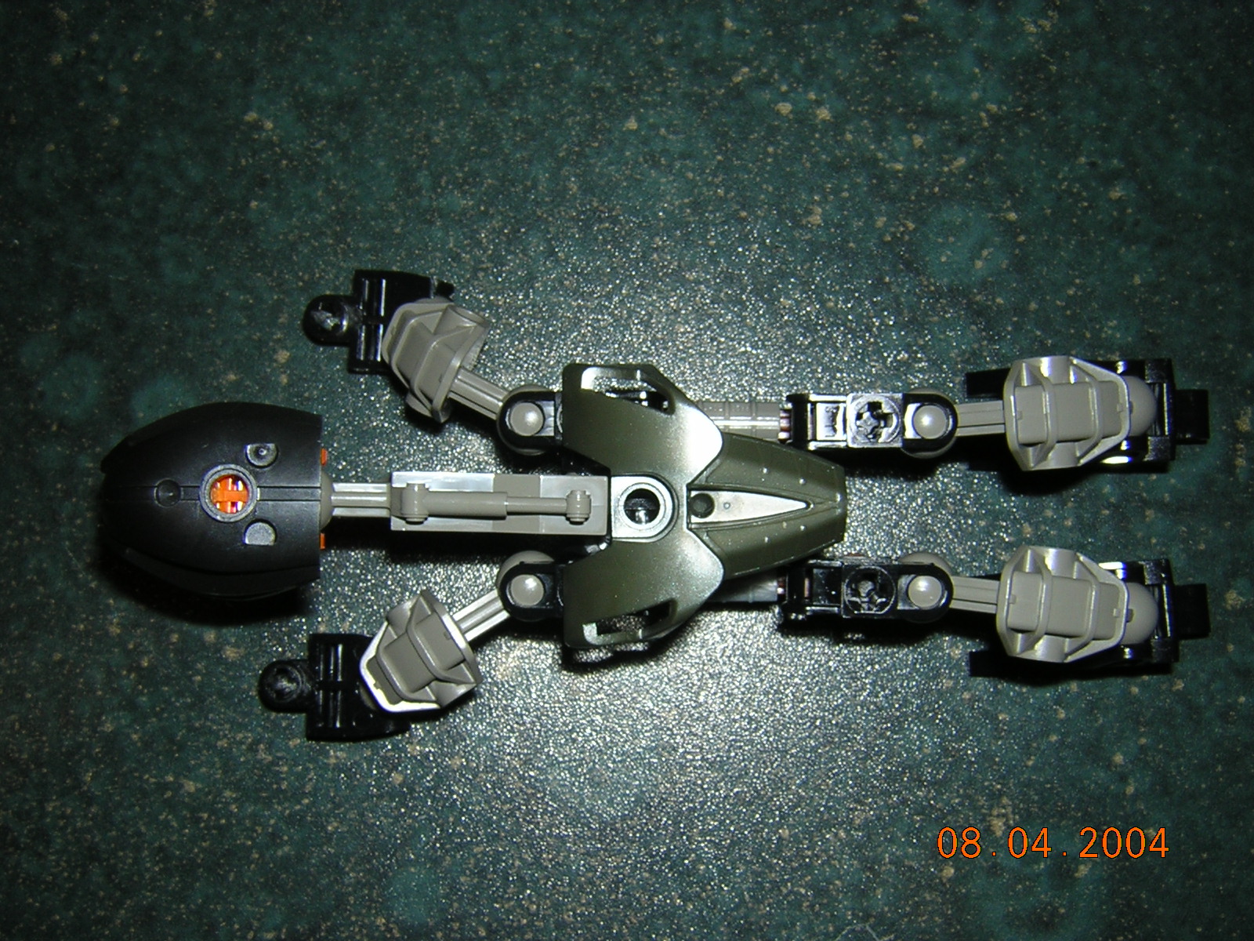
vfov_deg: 39.7
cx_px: 627
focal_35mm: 36
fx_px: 1304
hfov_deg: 51.4
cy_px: 470
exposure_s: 1/60.1
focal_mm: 4.7
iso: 100
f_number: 5.2
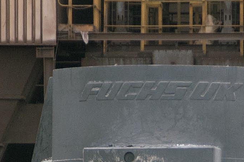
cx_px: 208
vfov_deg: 1.0
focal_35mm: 1318
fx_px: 8922
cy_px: 222
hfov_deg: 1.6
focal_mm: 200
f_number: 5.6
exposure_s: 1/400
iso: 800
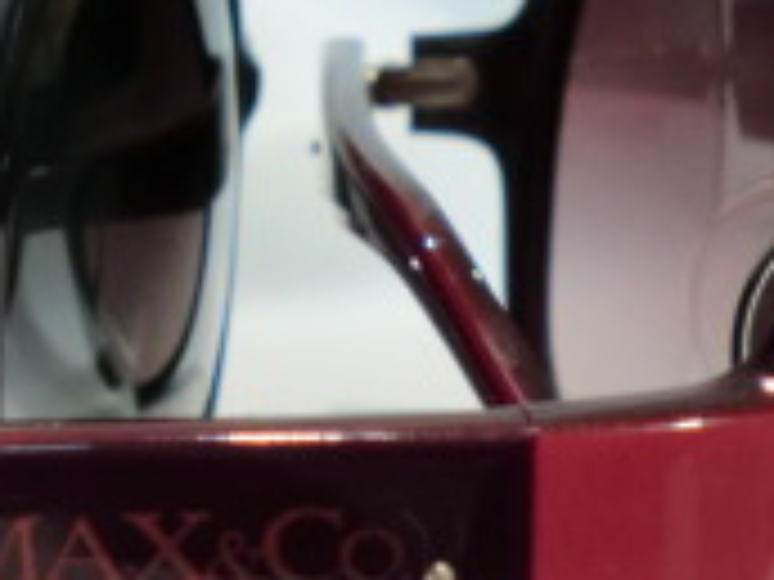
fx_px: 2661
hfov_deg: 15.5
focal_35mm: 119
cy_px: 351
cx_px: -302
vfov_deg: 12.4
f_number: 3.5
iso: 125
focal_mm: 5.8
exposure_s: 1/60
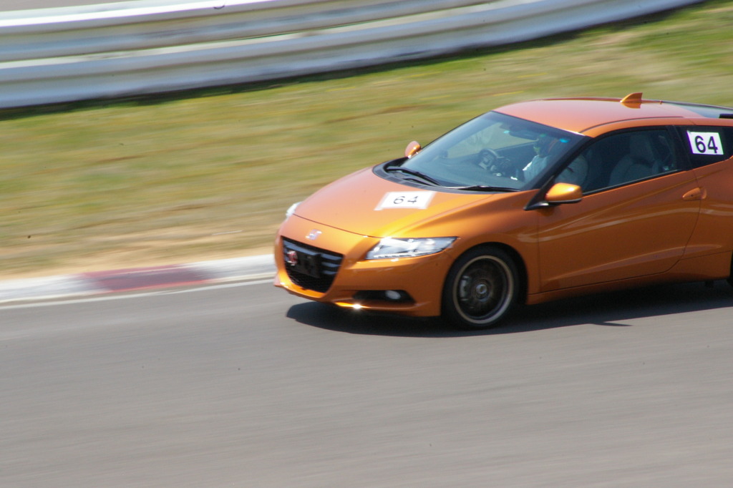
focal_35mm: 375
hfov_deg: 5.5
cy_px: 244
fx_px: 7633
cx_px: 366
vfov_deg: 3.7
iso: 800
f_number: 38
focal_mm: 250
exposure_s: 1/60
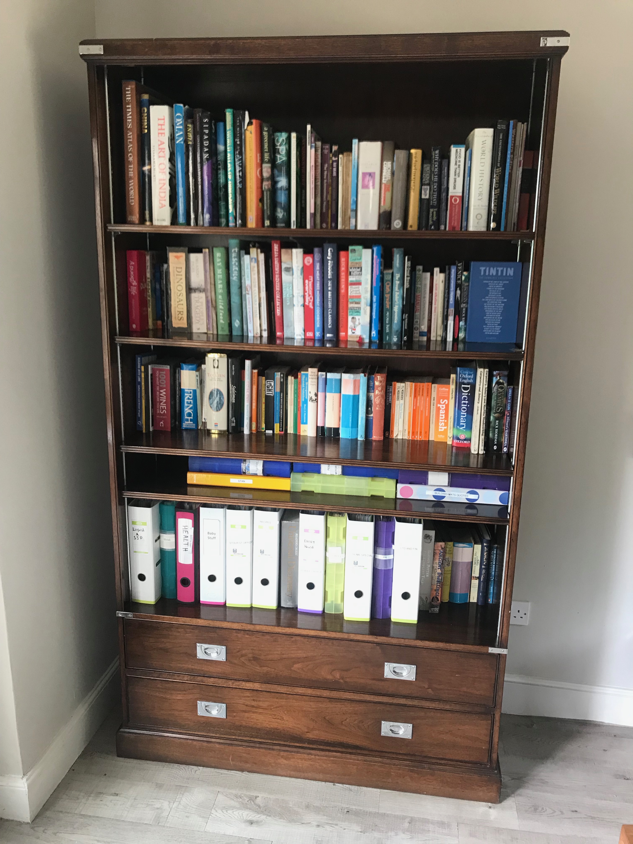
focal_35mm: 28
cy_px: 422
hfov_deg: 49.7
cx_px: 316
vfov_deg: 63.4
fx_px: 683
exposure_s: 1/33
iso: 32
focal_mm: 3.99
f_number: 1.8
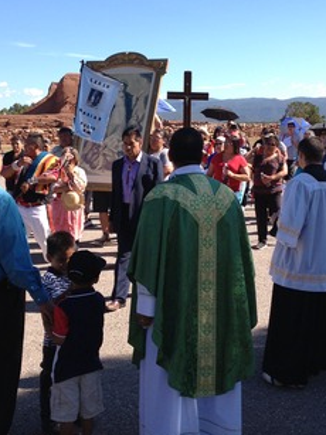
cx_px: 148
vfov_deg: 33.8
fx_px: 716
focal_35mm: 57
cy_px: 208
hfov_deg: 25.6
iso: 50
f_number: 2.4
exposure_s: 1/812
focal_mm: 4.28
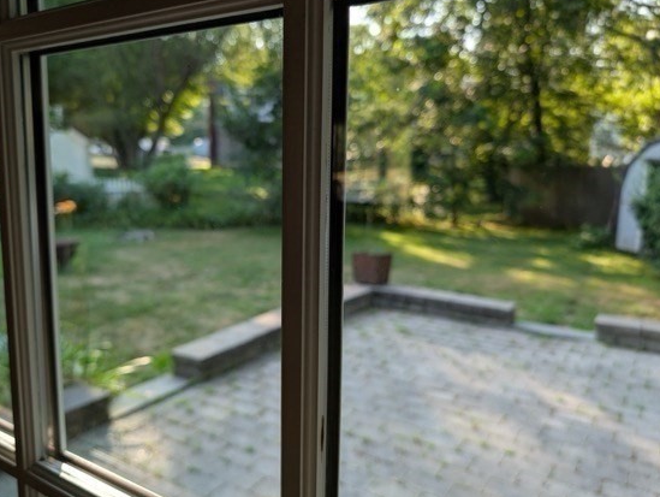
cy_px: 233
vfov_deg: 49.8
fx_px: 534
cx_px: 280
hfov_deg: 63.1
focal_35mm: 28
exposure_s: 1/75.6
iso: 21
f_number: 1.68
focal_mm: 6.9
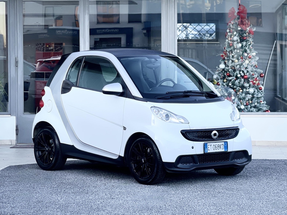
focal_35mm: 64
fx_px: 531
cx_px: 144
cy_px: 108
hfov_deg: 30.3
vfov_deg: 22.9
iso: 50
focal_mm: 7.5
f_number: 2.2
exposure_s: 1/121
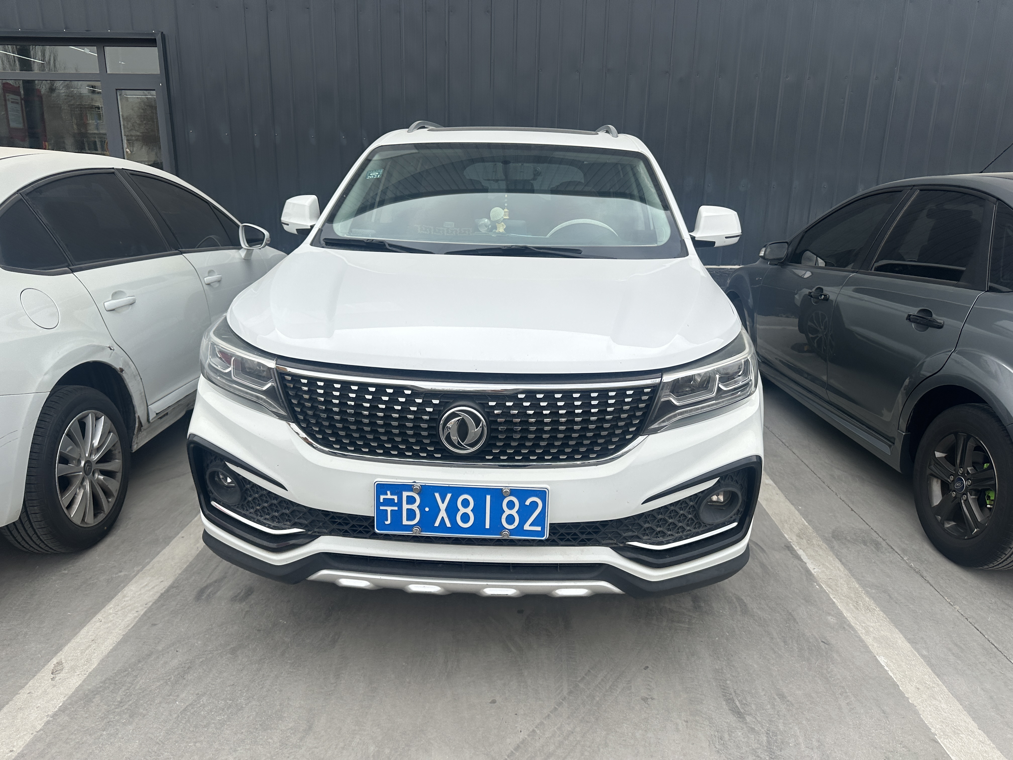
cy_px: 380
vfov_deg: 56.8
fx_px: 702
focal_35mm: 24
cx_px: 506
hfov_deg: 71.6
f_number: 1.78
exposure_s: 1/2252
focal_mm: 6.86
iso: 80
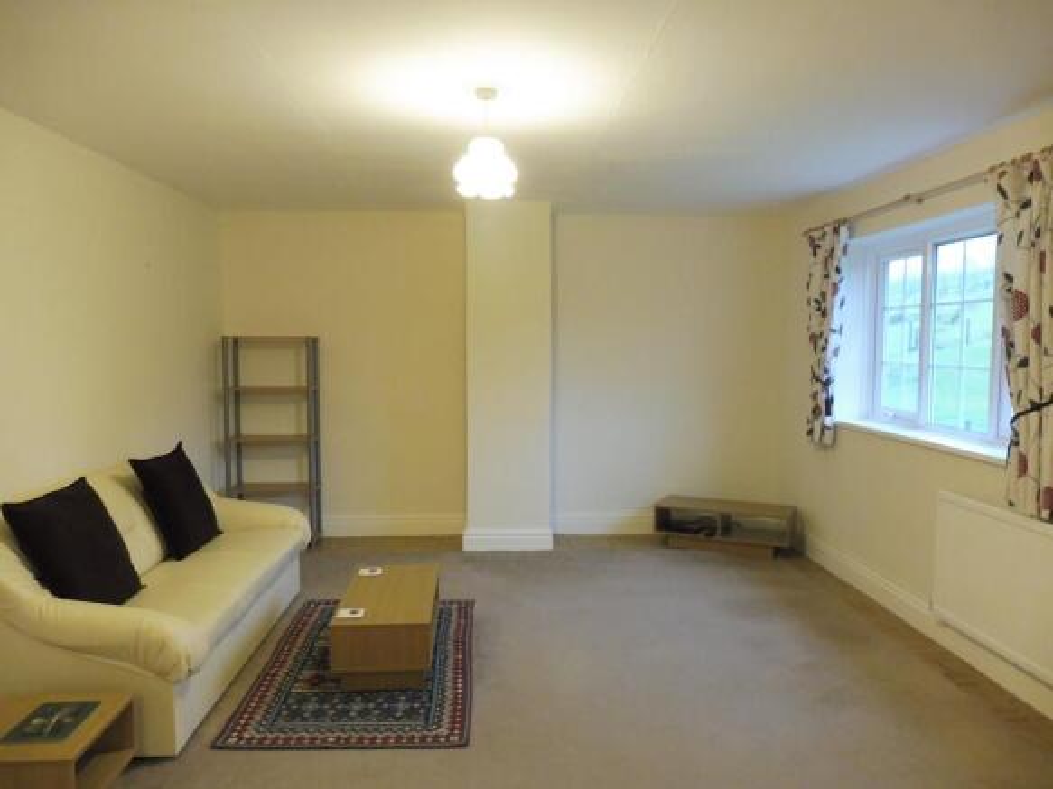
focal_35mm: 24
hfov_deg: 71.6
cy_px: 394
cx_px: 526
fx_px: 730
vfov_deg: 56.8
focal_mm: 4.3
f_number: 3.3
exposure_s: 1/15
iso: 400
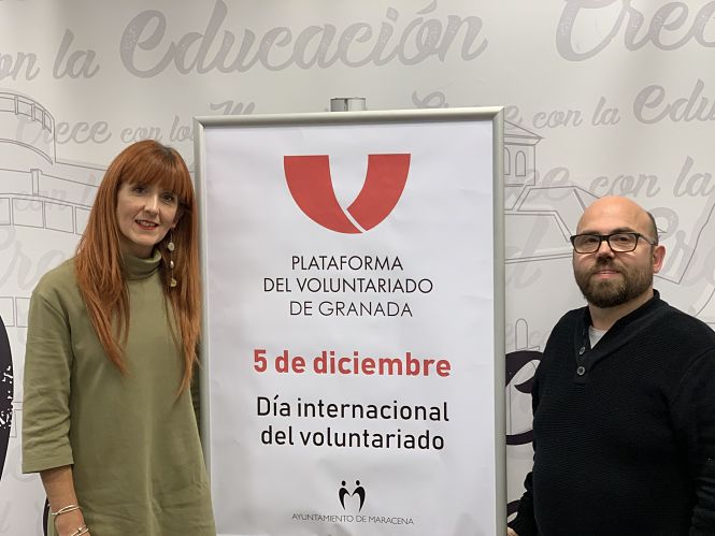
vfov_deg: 28.0
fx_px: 1074
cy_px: 268
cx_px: 358
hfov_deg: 36.8
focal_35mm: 52
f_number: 2.4
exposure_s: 1/50
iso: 100
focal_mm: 6
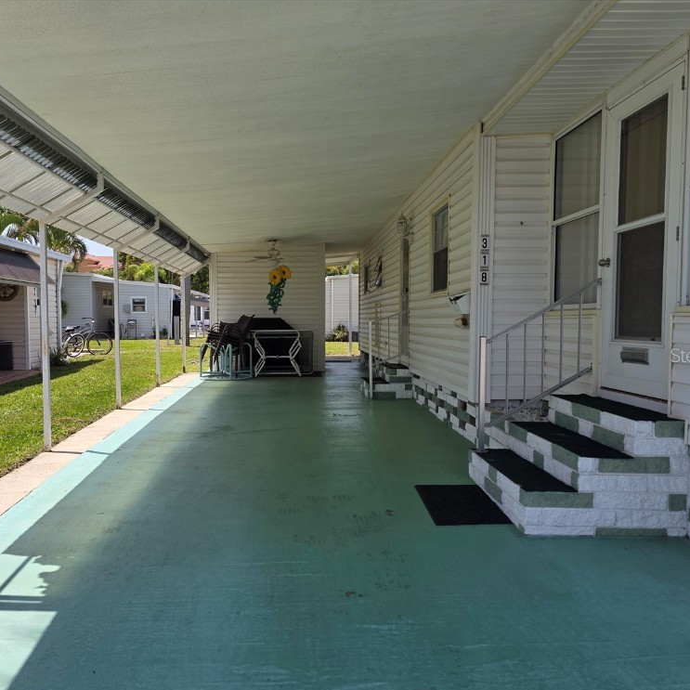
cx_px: 282
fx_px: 631
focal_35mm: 28
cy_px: 355
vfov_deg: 57.3
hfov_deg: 56.9
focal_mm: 6.3
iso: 80
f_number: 1.7
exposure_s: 1/4057
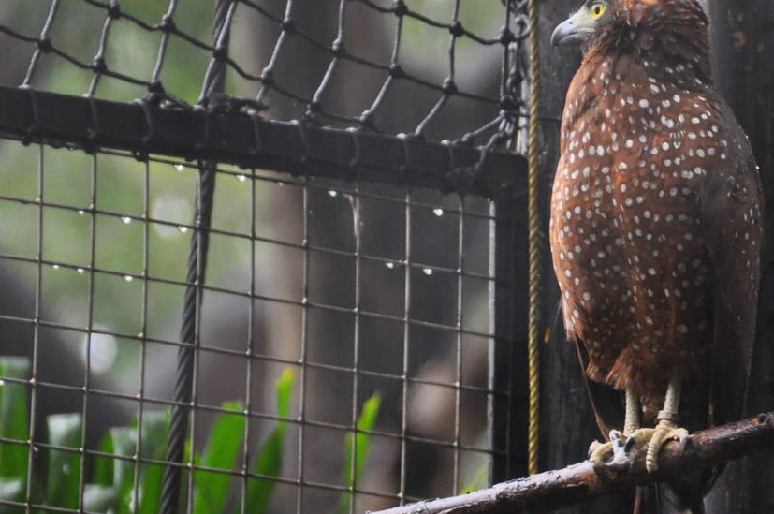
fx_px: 18701
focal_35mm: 871
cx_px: 668
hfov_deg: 2.4
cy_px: 193
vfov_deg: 1.6
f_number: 5.6
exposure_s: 1/30
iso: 1000
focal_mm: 300
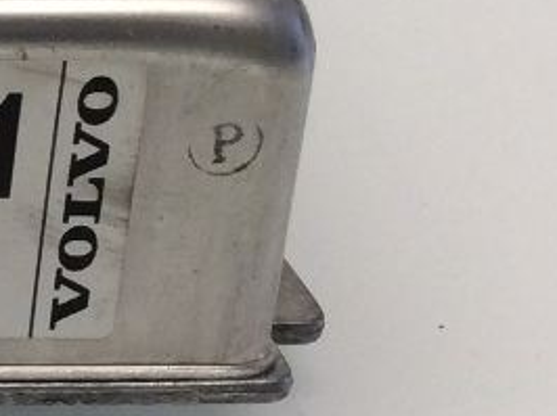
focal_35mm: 154
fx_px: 2476
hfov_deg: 11.1
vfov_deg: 9.6
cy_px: 115
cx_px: -725
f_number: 2.4
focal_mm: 3.3
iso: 32
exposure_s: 1/60
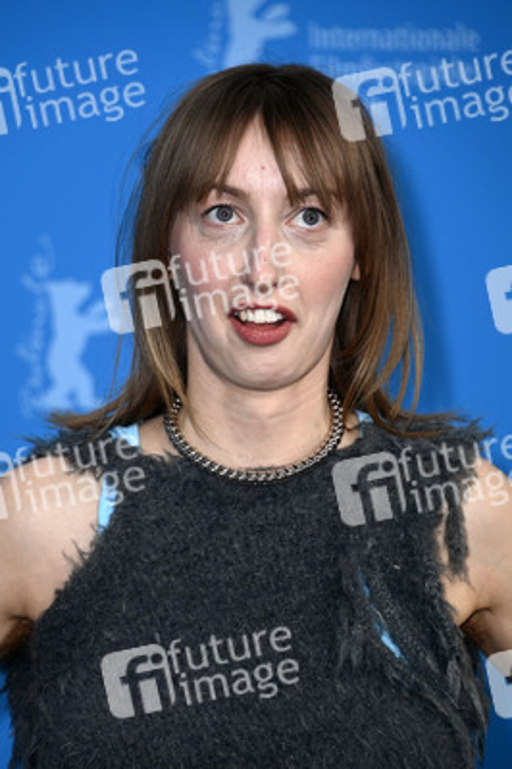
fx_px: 4487
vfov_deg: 9.8
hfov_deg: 6.5
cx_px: 256
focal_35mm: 210
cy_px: 384
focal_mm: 210
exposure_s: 1/250
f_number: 5.6
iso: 1000
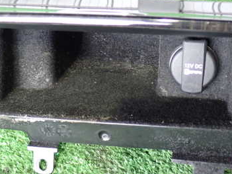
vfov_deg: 22.5
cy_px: 67
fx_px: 435
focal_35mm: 65
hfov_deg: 29.8
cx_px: 109
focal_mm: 6.83
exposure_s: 1/30
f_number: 2.7
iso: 800
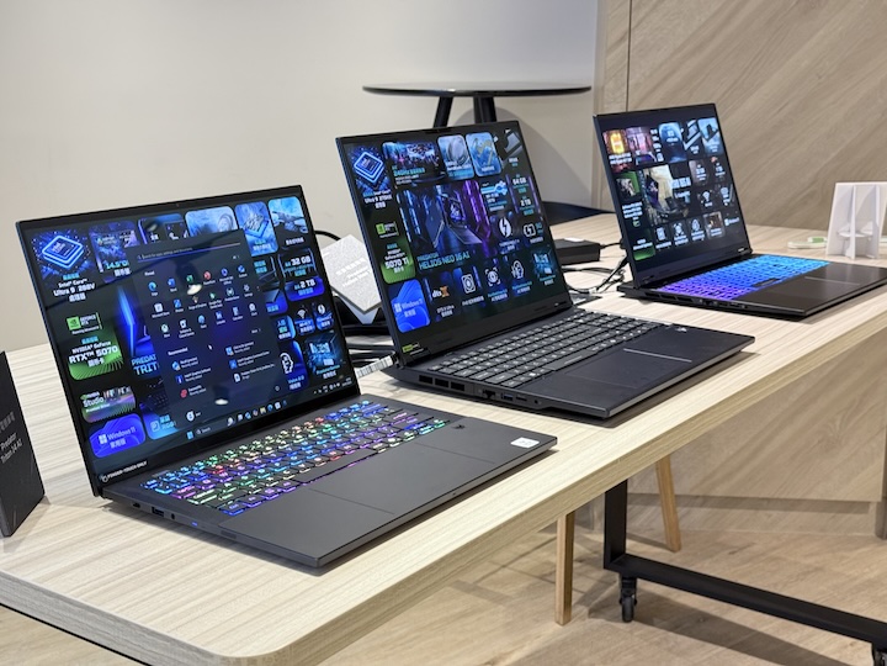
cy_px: 333
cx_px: 444
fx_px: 1230
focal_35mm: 48
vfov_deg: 30.3
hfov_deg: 39.7
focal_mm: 6.76
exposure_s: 1/60
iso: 160
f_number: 1.78
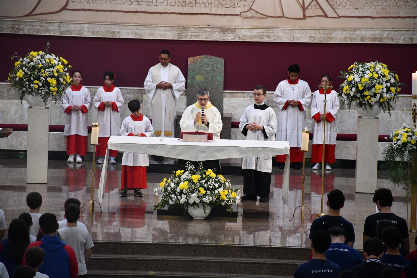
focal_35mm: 195
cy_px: 139
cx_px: 208
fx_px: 2259
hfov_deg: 10.5
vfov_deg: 7.0
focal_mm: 130
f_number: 5.6
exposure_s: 1/125
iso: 3600
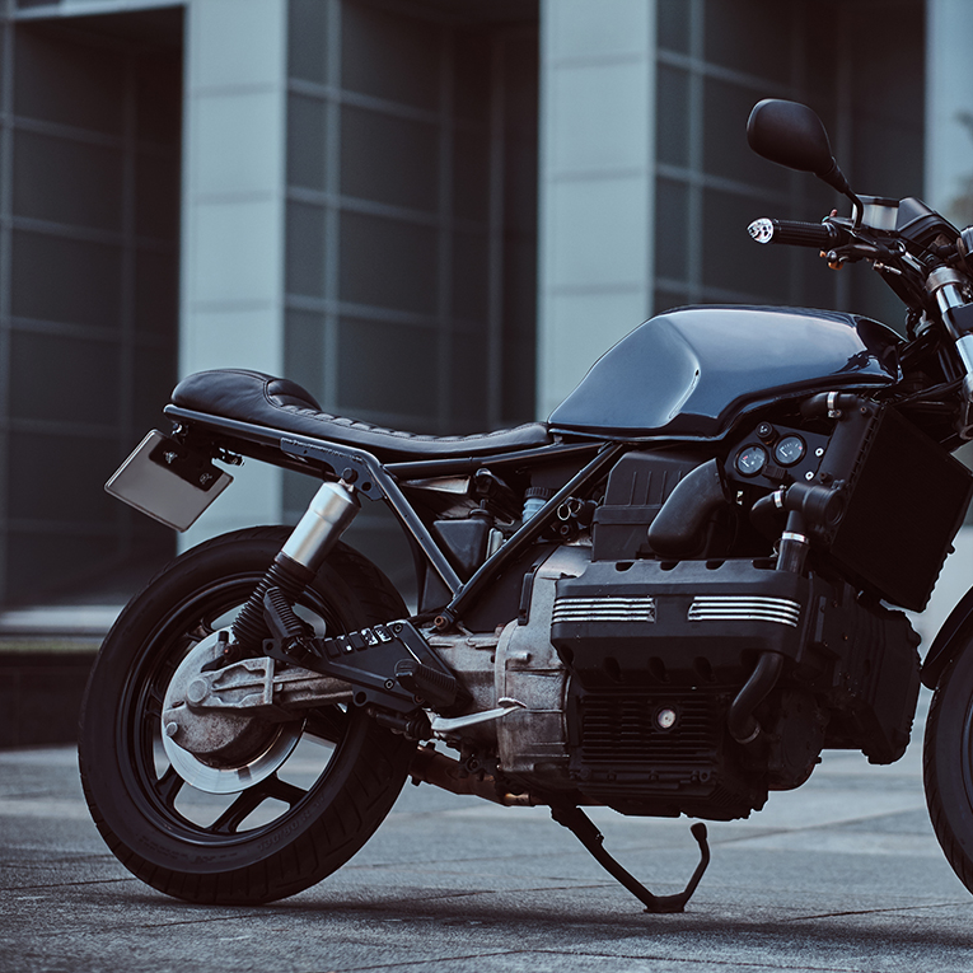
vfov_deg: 15.6
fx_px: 3562
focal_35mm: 112
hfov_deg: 15.5
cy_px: 507
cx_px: 705
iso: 250
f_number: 2
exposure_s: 1/2000
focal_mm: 56
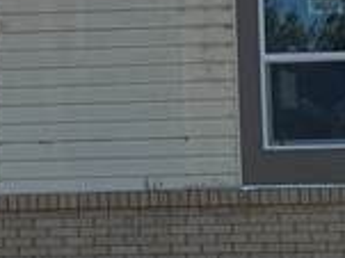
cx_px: 39
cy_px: 37
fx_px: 1623
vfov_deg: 9.1
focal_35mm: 163
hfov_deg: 12.1
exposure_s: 1/6410
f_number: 1.78
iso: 80
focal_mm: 6.76
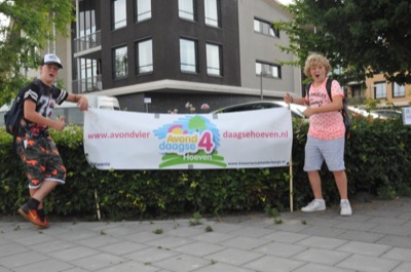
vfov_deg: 36.7
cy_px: 136
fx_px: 410
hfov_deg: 53.2
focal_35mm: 36
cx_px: 206
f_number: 10
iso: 2000
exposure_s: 1/400
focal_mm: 24
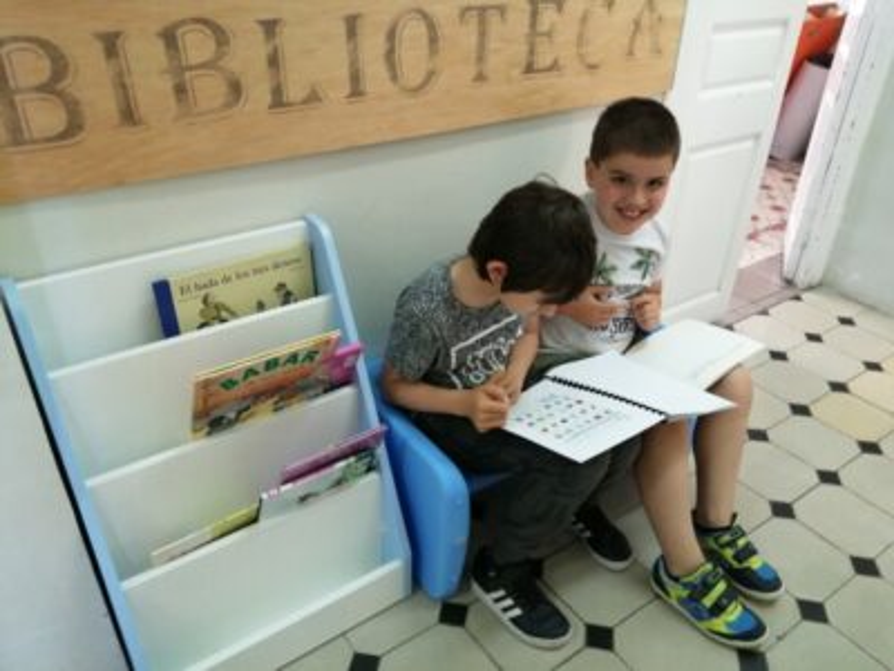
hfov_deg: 67.3
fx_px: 671
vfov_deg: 53.1
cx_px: 447
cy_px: 336
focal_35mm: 26
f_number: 1.8
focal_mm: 3.46
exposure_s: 1/33.3
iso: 320
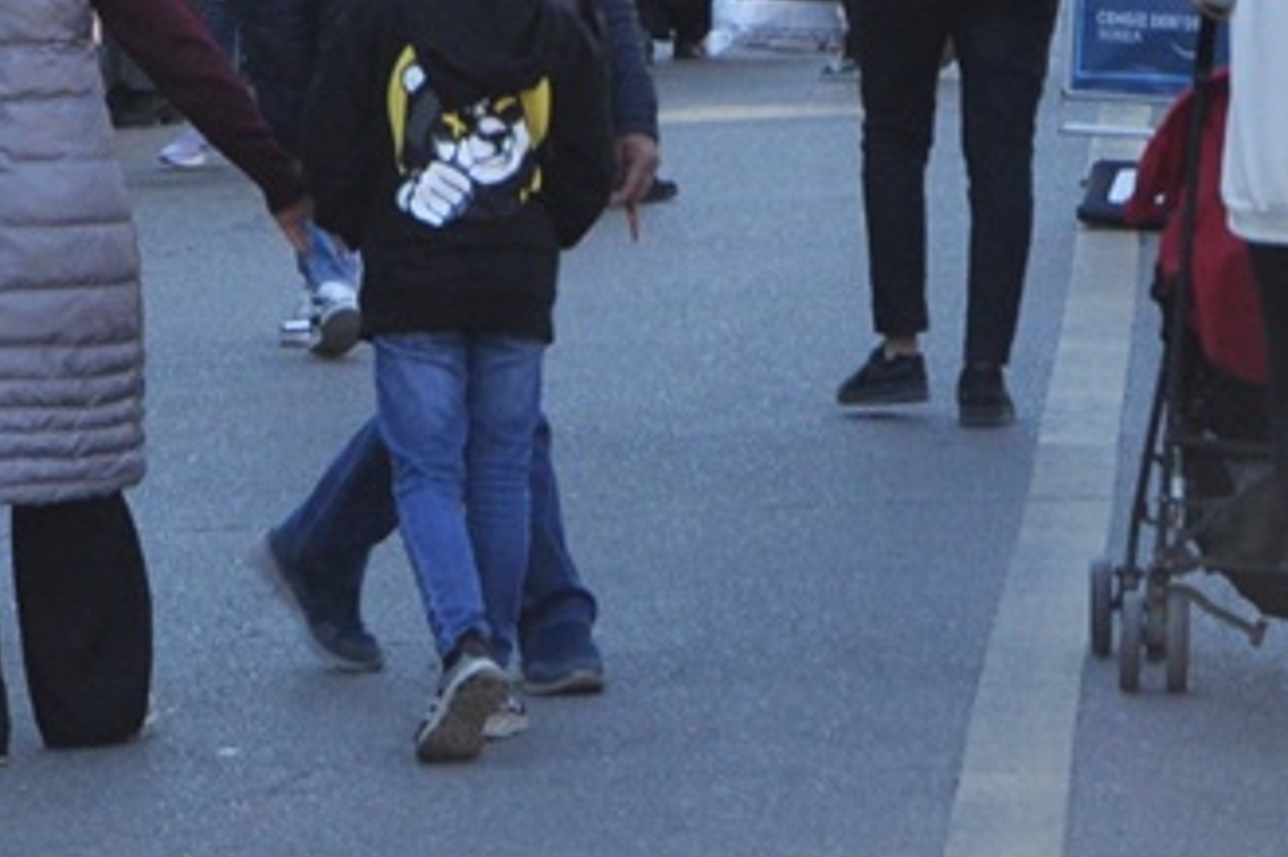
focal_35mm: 342
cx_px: 1261
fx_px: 12232
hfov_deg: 6.0
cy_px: -227
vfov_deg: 4.0
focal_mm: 55
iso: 500
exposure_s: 1/125
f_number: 5.6
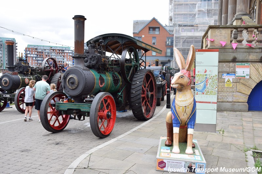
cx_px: 131
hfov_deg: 55.1
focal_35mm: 34
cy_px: 87
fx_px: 251
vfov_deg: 38.3
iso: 200
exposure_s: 1/250
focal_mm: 23
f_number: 7.1
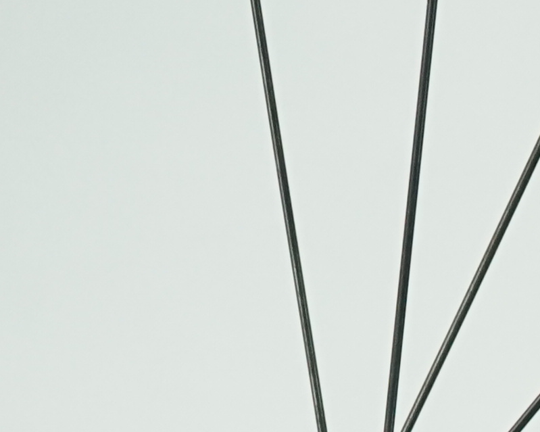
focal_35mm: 296
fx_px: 4730
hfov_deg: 6.0
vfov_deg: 5.0
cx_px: 1684
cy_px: 1109
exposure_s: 1/200
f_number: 6.3
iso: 1600
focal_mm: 42
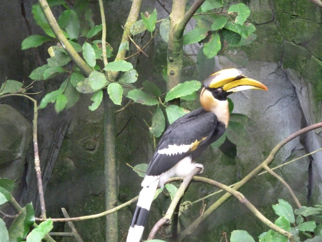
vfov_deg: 10.1
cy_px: 121
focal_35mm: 147
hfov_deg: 13.4
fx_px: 1367
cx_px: 161
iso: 800
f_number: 4.5
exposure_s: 1/15
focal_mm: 24.1
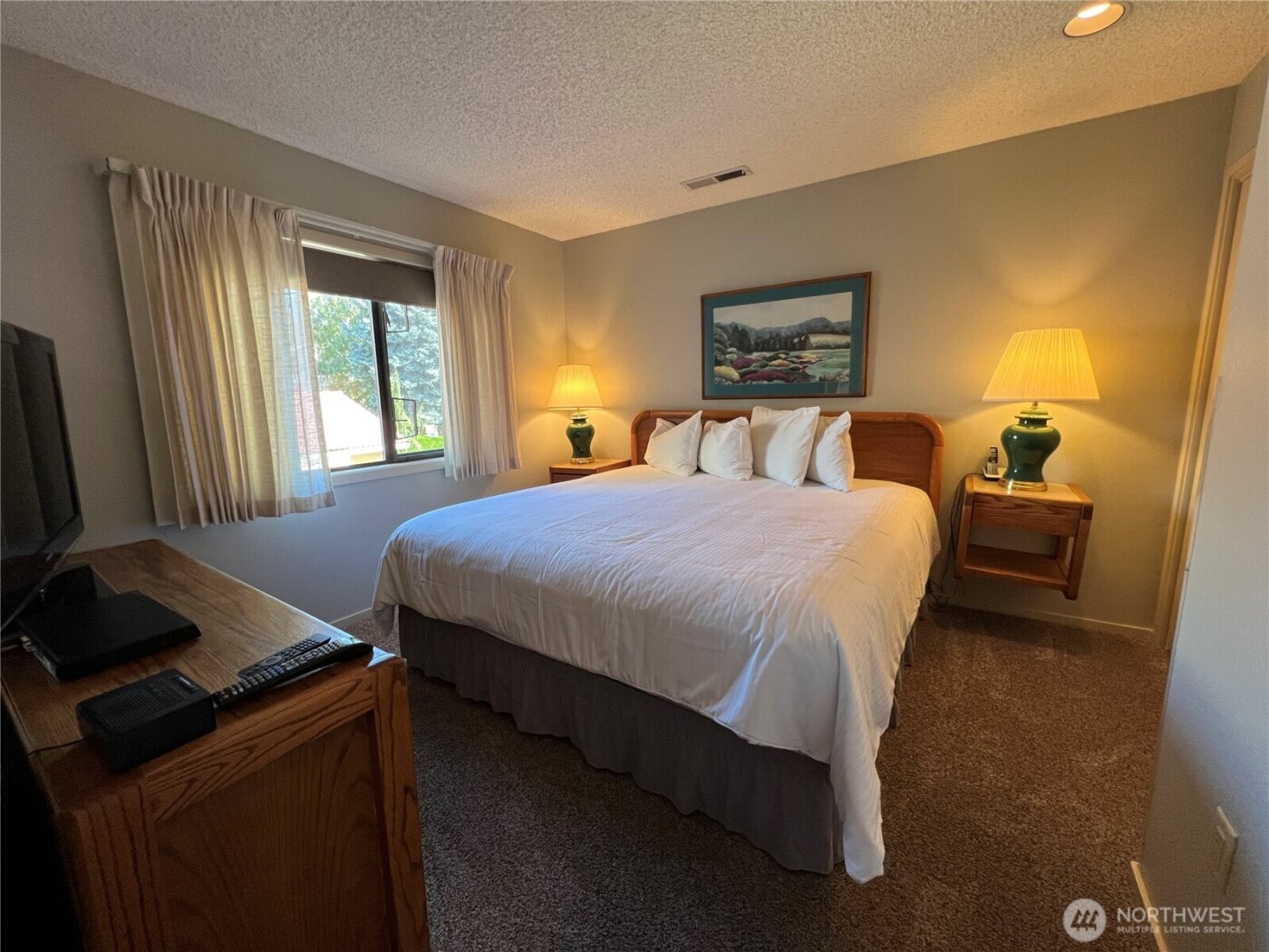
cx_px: 634
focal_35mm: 13
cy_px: 476
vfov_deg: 89.9
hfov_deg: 106.2
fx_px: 477
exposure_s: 1/120
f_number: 1.8
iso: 160
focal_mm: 1.57
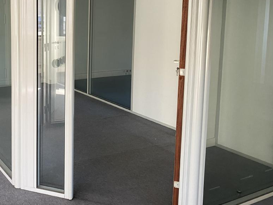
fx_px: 339
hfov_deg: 42.0
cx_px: 56
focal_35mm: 43
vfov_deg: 33.1
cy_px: 58
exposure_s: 1/60
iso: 125
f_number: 1.8
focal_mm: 4.25
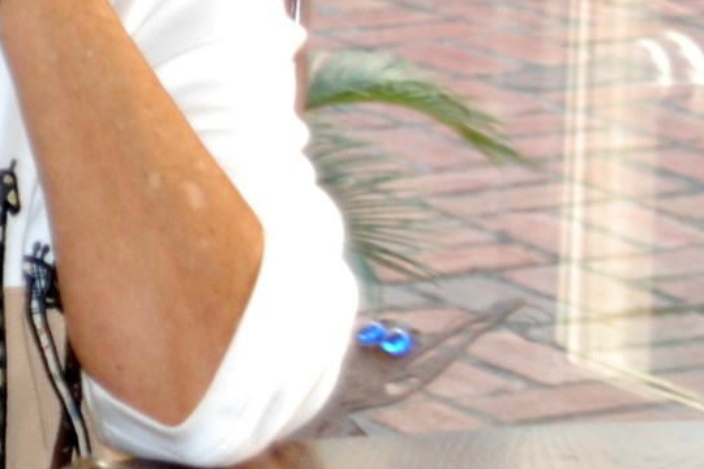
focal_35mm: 230
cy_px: -172
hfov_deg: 8.9
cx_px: 3
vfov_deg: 5.9
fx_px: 4497
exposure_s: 1/60
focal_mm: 46
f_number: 6.3
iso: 400
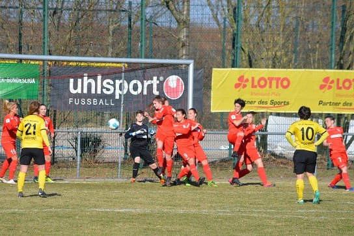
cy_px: 118
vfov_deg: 3.4
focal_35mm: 405
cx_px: 177
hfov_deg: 5.1
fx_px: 3983
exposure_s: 1/2000
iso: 400
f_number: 7.1
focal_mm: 270
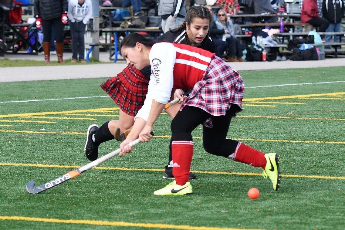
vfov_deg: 9.6
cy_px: 115
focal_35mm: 142
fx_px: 1366
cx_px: 172
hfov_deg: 14.4
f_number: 4
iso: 250
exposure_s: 1/1000
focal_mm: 95
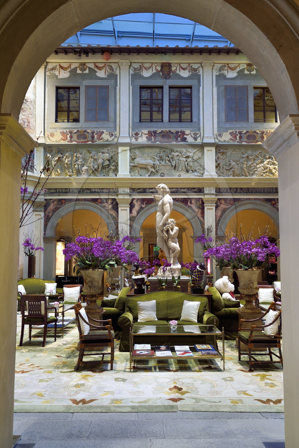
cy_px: 224
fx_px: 374
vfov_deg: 61.9
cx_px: 150
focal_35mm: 30
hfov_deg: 43.6
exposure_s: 1/15
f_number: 6.3
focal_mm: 30
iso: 800
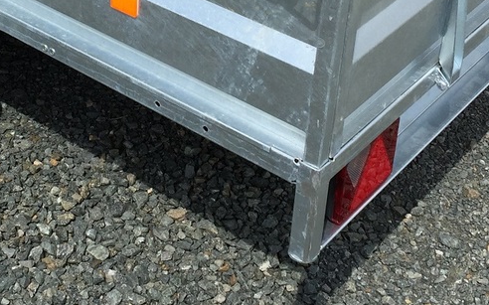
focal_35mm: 75
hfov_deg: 27.2
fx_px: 999
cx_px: 128
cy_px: -7
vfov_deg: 16.9
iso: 32
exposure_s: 1/2326
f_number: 2.2
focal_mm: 4.15
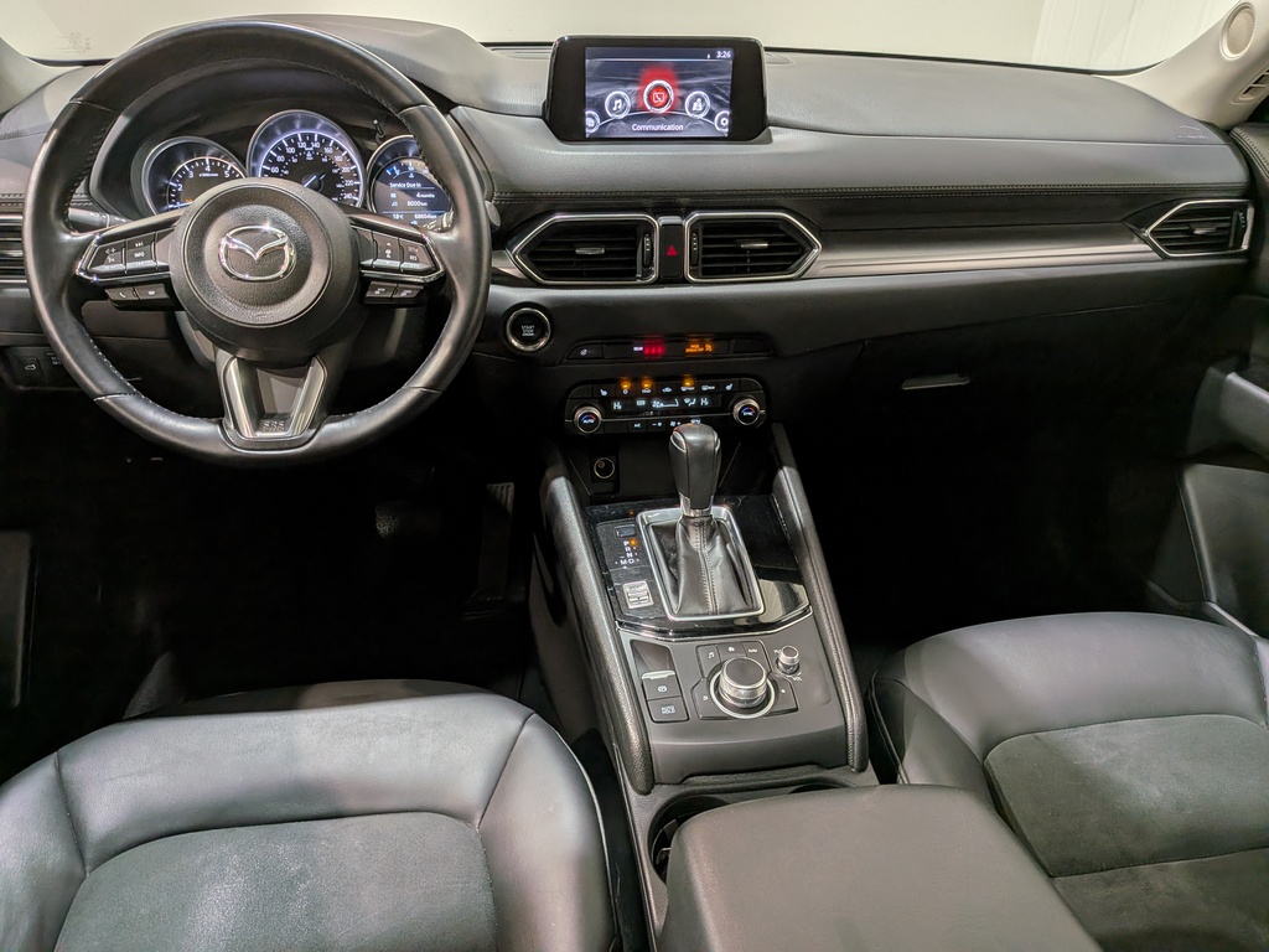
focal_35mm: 24
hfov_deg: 71.6
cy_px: 476
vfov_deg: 56.8
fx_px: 880
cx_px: 634
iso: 28
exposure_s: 1/120
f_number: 1.7
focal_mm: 4.53
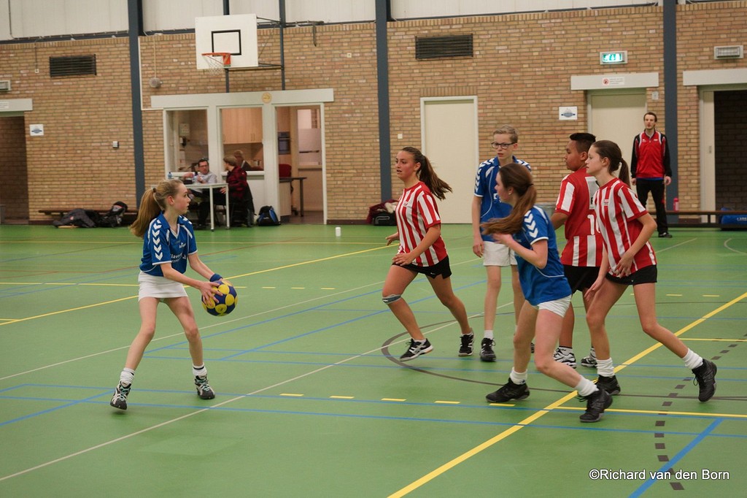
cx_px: 374
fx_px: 1556
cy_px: 249
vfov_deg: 18.2
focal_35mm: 75
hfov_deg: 27.0
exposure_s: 1/200
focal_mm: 50
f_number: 2.8
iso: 800
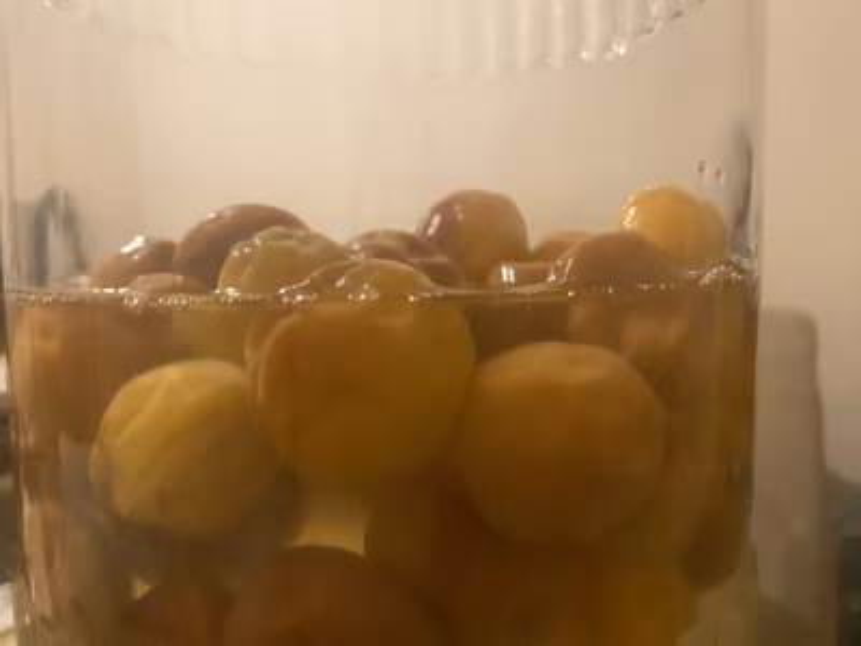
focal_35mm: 26
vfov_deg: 53.1
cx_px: 430
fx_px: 647
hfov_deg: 67.3
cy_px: 323
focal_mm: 4.25
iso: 500
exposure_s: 1/33
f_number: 1.8
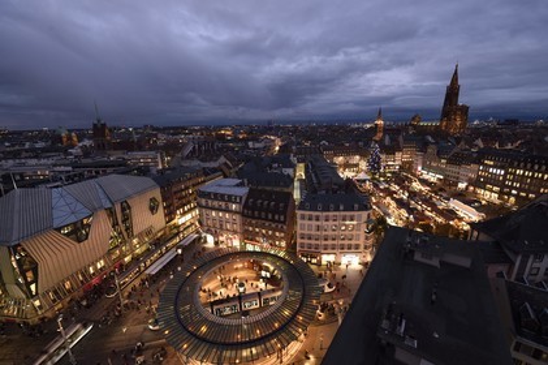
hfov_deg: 104.3
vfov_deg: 81.1
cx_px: 274
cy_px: 182
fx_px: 213
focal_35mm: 14
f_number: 7.1
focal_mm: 14
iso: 800
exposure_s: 1/3.33
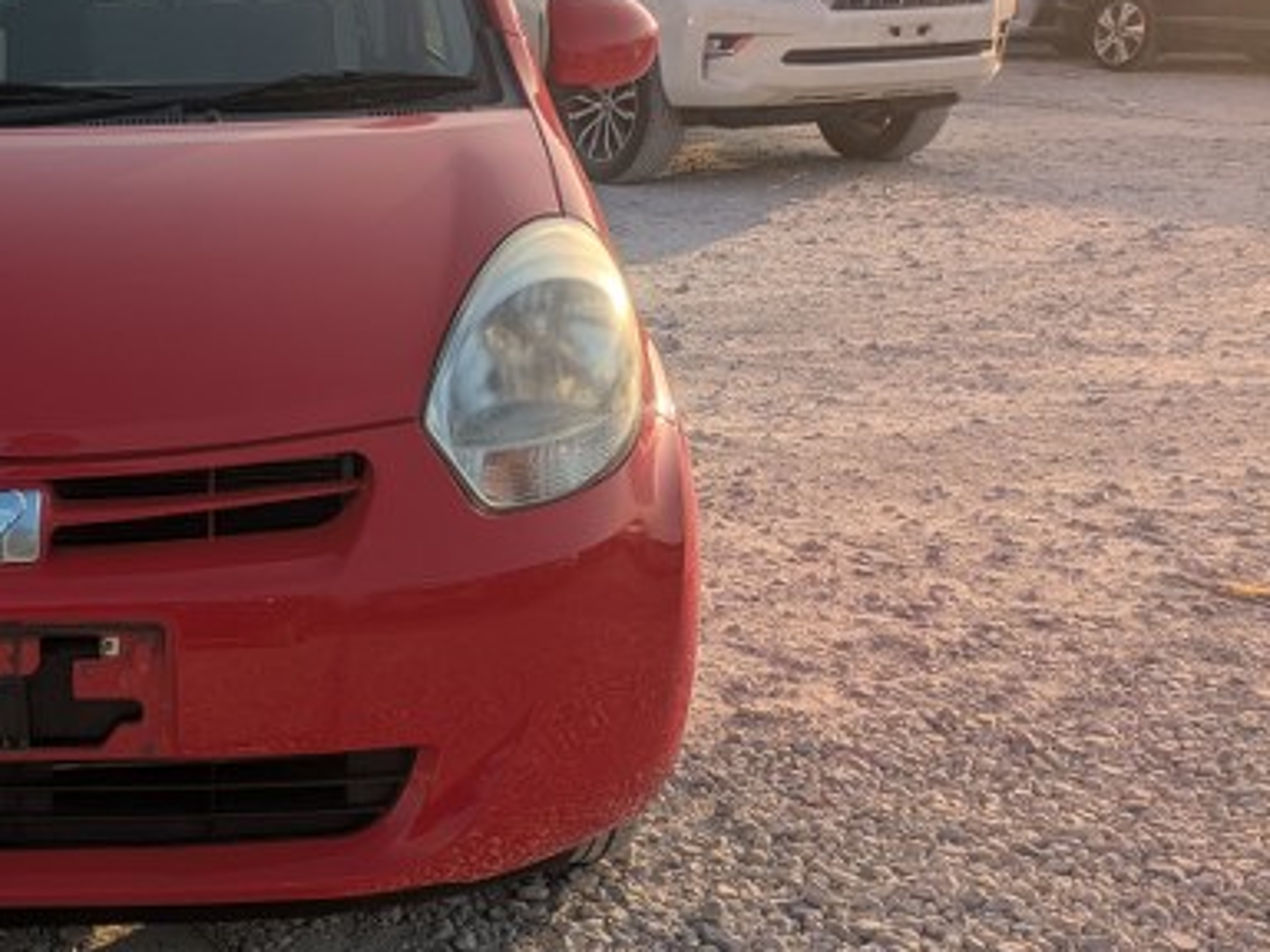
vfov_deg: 28.0
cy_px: 582
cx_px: 25
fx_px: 1908
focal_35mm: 52
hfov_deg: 33.9
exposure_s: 1/2841
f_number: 1.89
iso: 47
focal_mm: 5.43
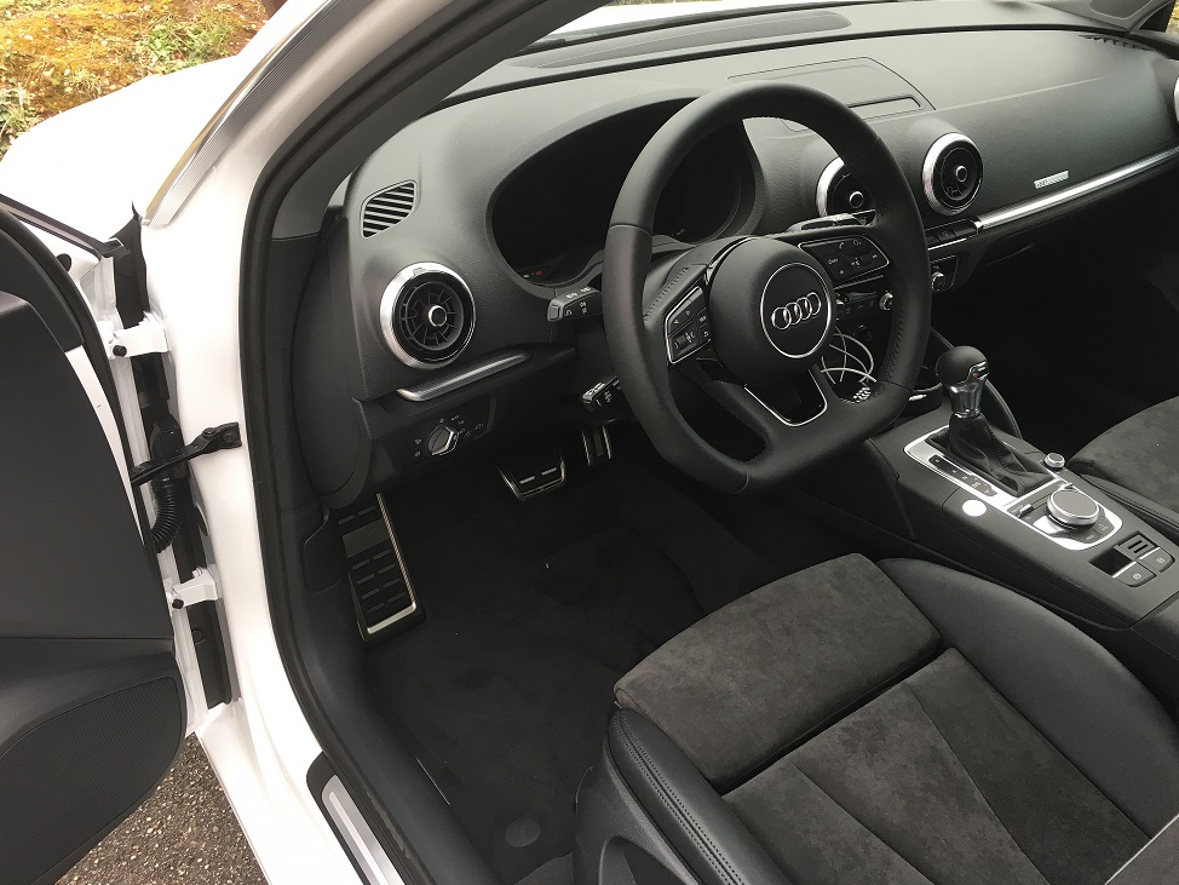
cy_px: 432
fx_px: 1022
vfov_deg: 46.8
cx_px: 602
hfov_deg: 59.9
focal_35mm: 30
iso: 25
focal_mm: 4.15
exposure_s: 1/33
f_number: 2.2
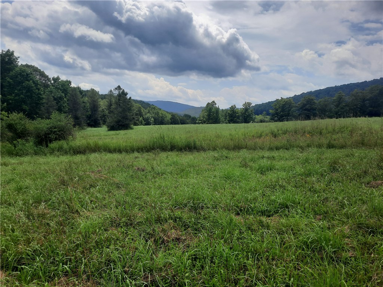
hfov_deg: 69.4
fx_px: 277
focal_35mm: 25
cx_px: 192
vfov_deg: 54.9
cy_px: 144
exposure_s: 1/1550
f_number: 2
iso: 32
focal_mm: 4.6
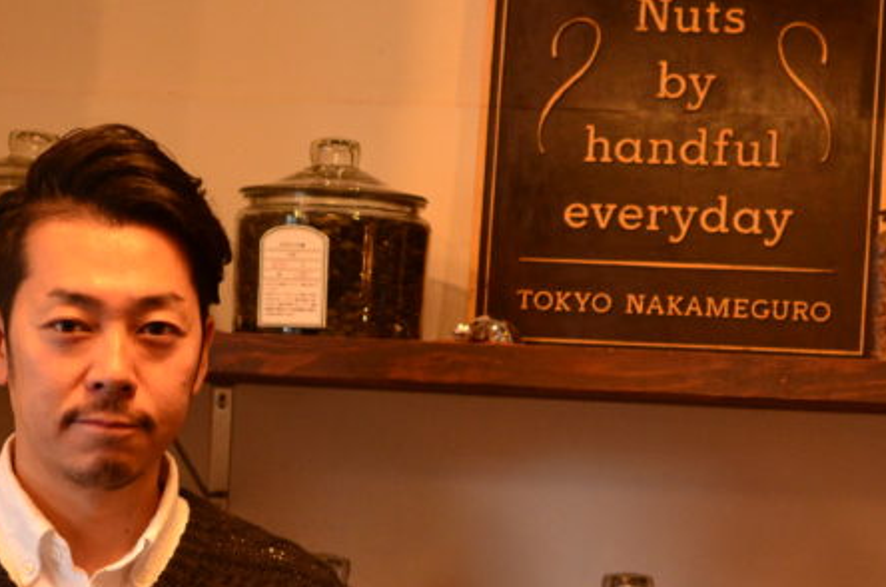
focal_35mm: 121
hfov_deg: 16.9
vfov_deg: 11.2
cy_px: 497
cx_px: 423
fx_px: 2975
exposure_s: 1/60
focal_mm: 35
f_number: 4
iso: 1000
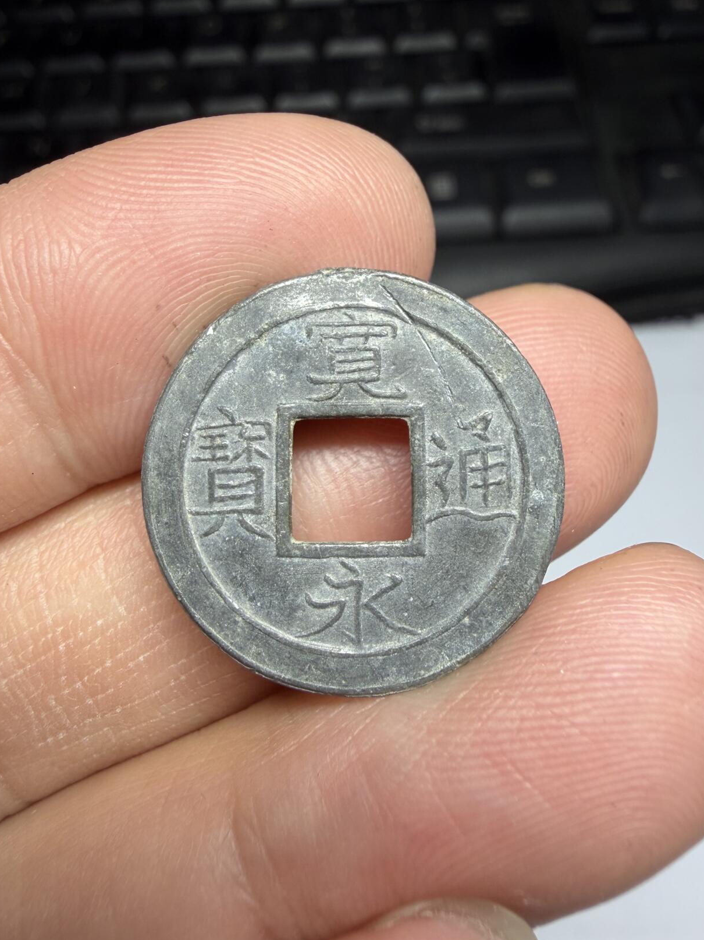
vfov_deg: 61.7
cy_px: 455
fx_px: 787
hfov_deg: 48.2
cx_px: 322
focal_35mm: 29
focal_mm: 2.22
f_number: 2.2
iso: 64
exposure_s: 1/121
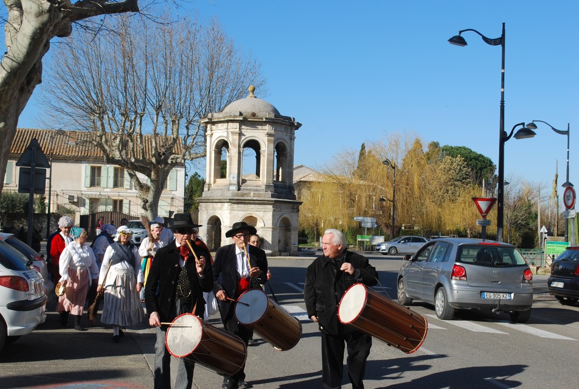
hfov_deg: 41.0
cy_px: 194
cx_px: 290
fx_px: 773
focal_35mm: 48
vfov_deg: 28.2
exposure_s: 1/250
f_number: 8
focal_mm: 32
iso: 100
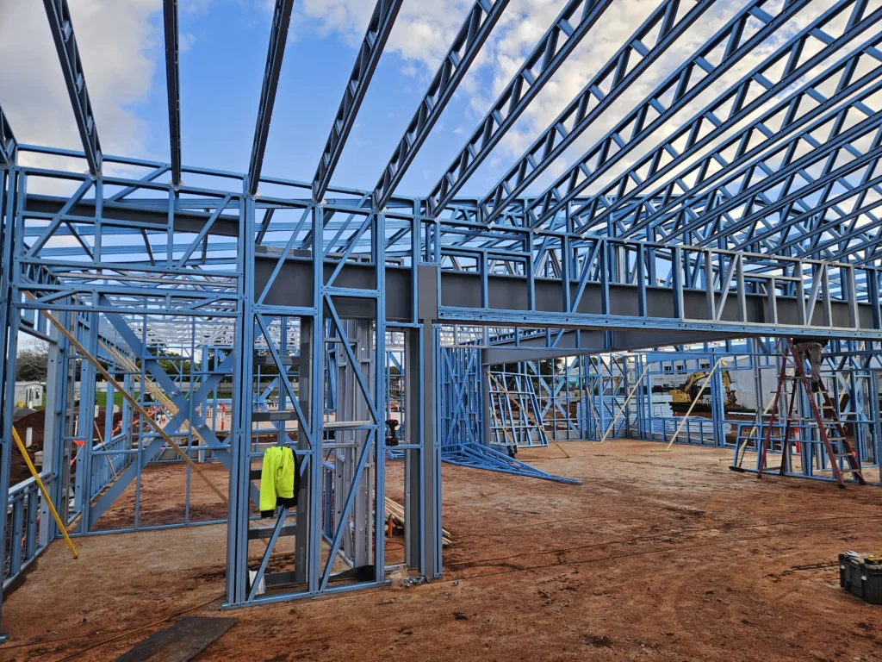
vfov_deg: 58.9
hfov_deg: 73.9
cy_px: 331
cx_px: 441
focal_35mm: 23
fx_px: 586
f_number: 1.8
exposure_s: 1/317
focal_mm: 5.4
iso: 25
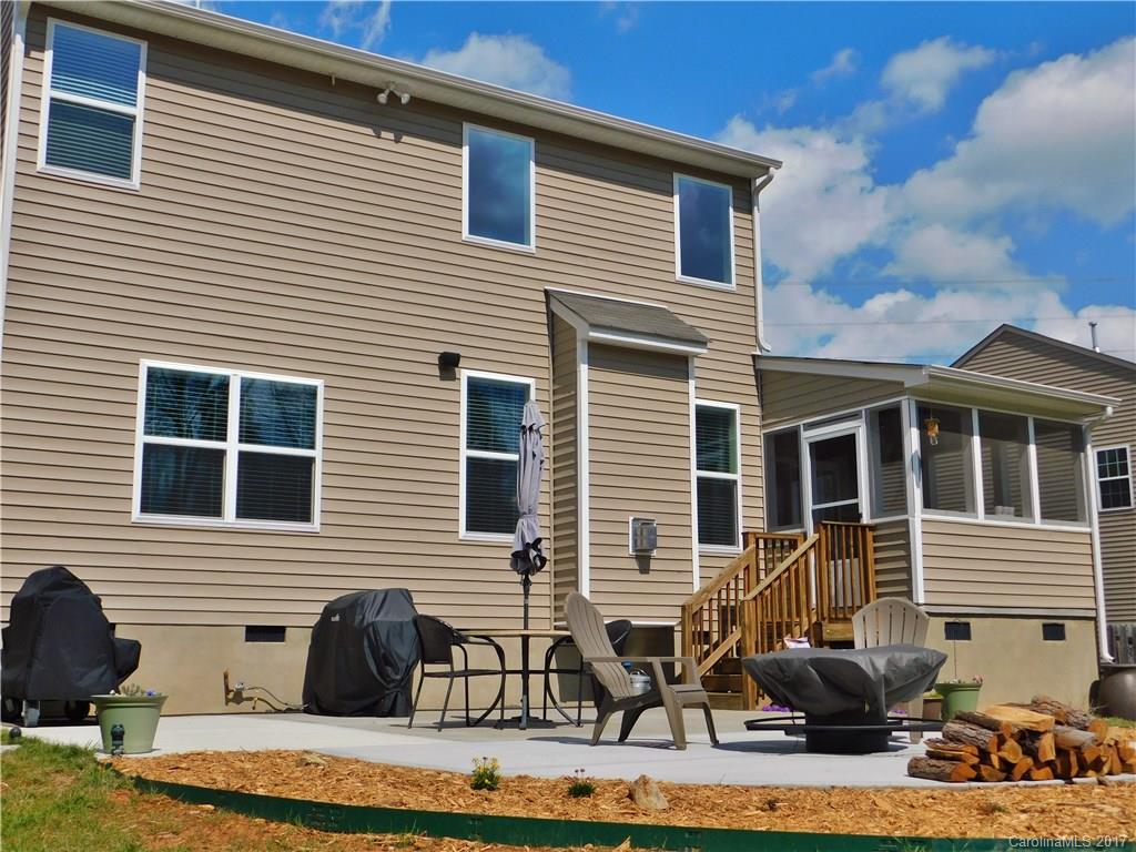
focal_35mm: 40
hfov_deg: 46.8
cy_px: 426
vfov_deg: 36.0
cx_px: 568
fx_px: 1313
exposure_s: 1/500
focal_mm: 7.1
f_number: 7.2
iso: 125
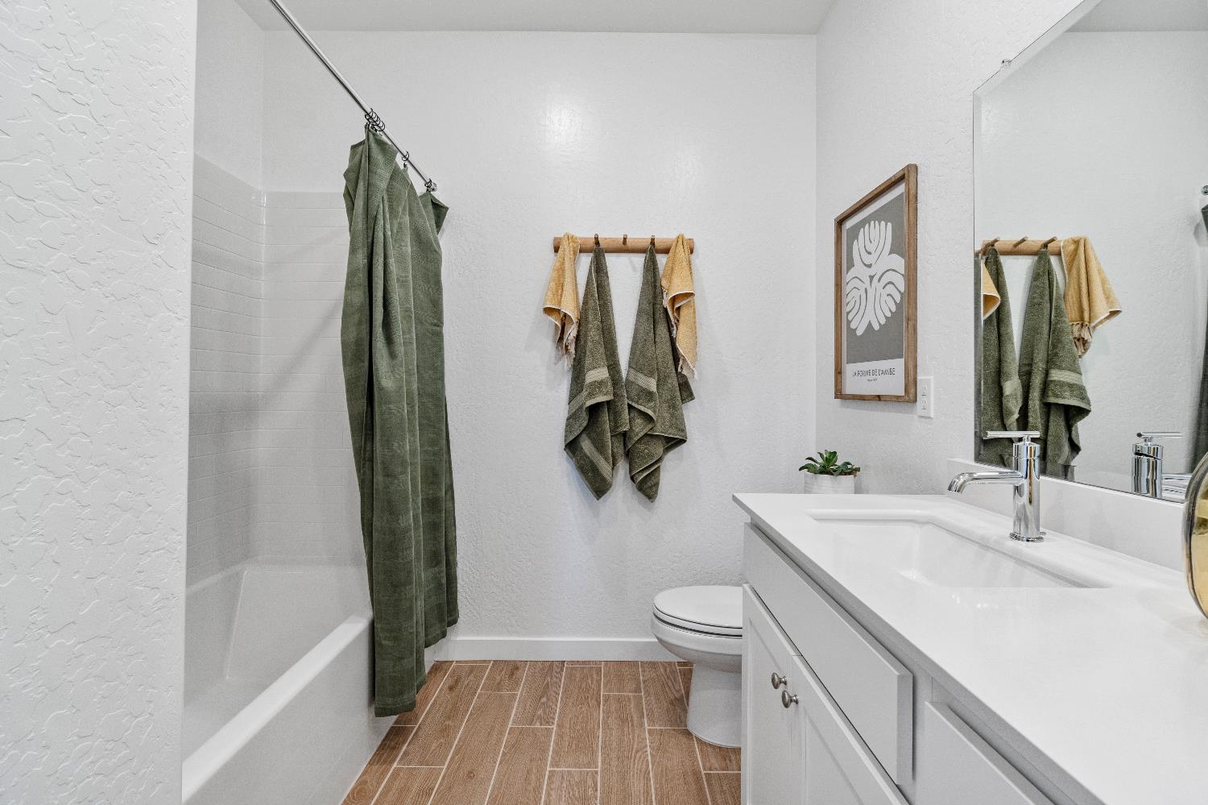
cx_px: 604
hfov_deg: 100.4
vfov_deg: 77.3
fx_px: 503
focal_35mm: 15
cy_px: 402
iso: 250
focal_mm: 10
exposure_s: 1/13
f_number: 9
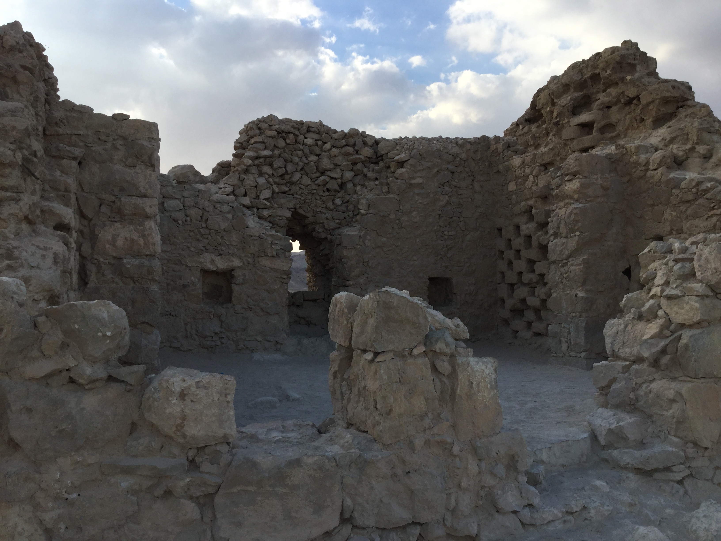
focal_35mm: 31
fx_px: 646
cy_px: 270
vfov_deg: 45.4
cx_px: 360
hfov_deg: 58.4
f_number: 2.4
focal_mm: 3.3
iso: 25
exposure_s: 1/734
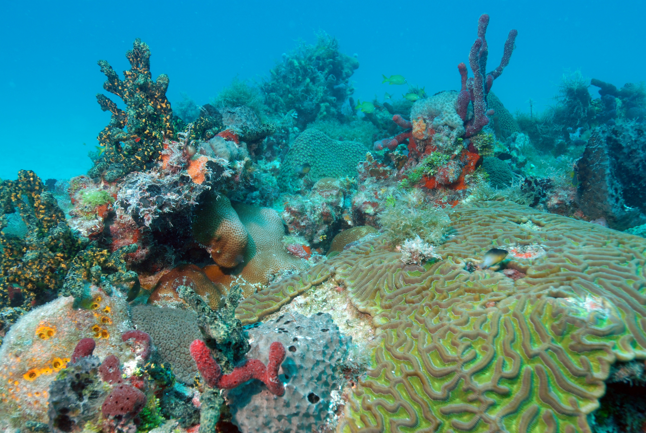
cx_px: 323
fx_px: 647
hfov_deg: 53.1
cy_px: 216
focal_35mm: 36
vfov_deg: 37.0
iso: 160
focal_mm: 24
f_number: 8
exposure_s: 1/50
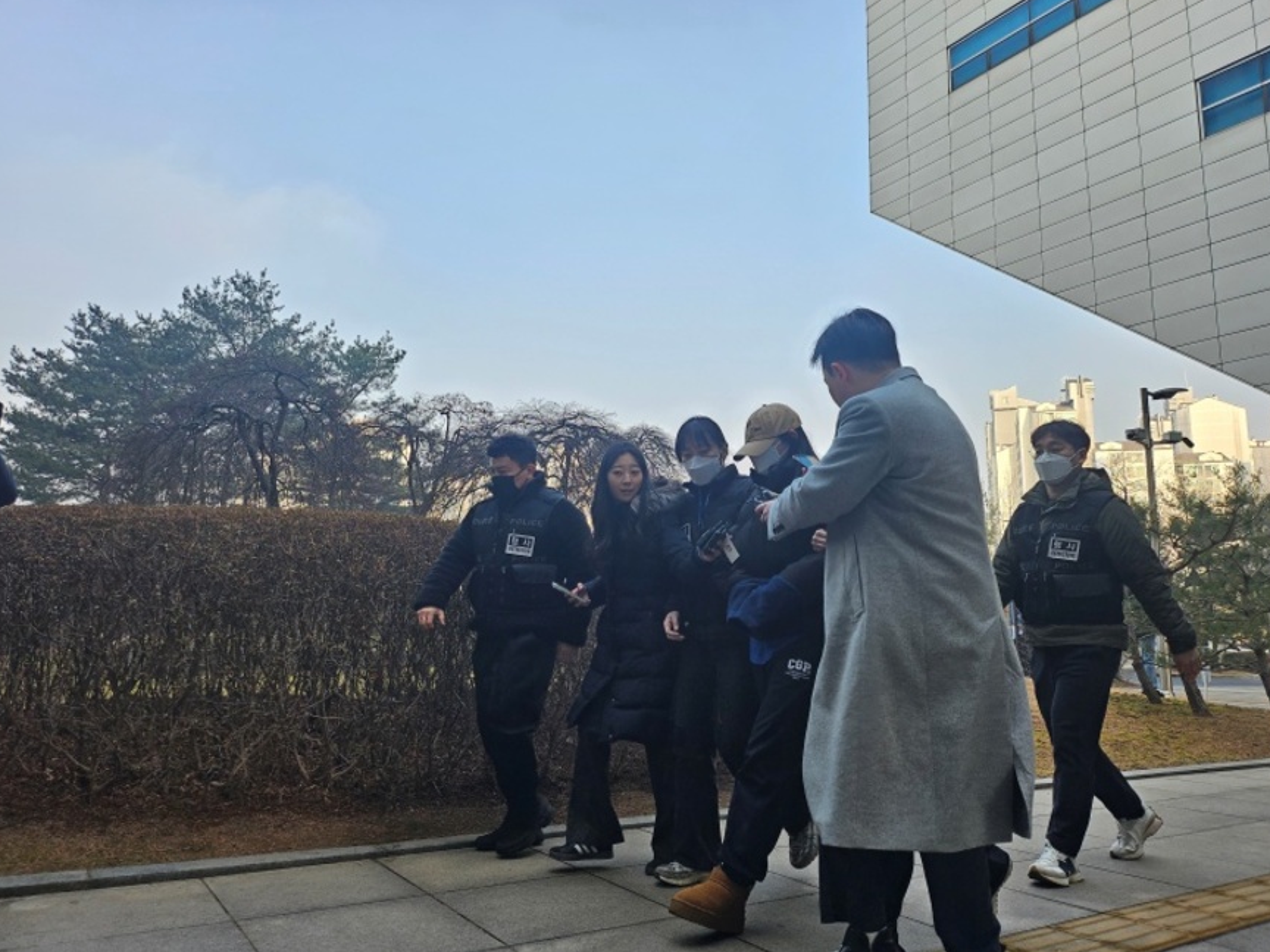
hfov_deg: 69.4
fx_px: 917
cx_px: 631
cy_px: 486
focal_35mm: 25
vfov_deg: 54.9
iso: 50
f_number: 1.8
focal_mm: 5
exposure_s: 1/684
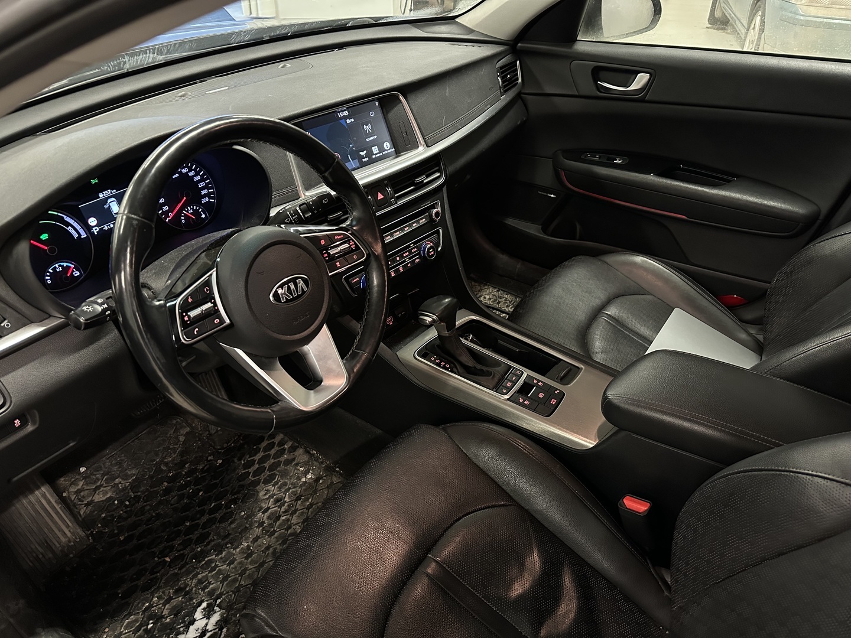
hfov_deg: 71.6
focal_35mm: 24
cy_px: 319
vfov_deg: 56.8
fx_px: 590
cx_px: 426
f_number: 1.78
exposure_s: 1/50
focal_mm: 6.86
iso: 800
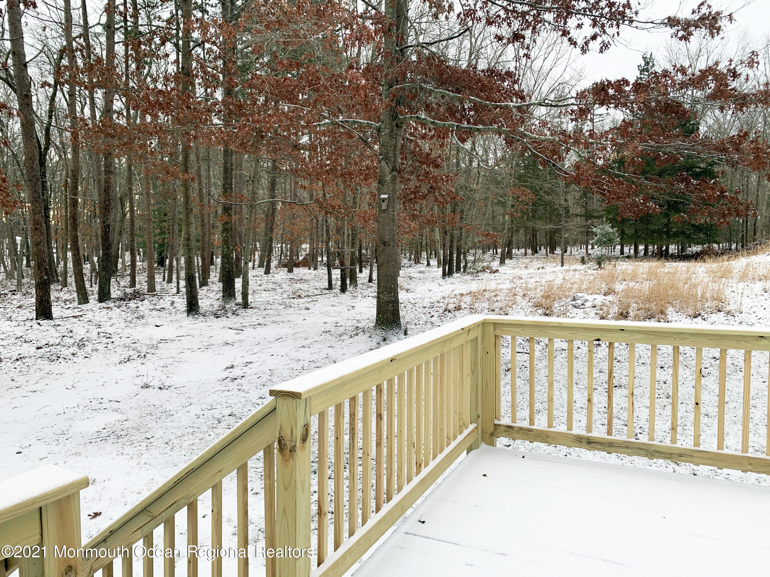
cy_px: 288
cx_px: 385
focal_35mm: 26
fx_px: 578
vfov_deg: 53.1
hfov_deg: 67.3
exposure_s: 1/335
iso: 25
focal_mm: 4.25
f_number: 1.8
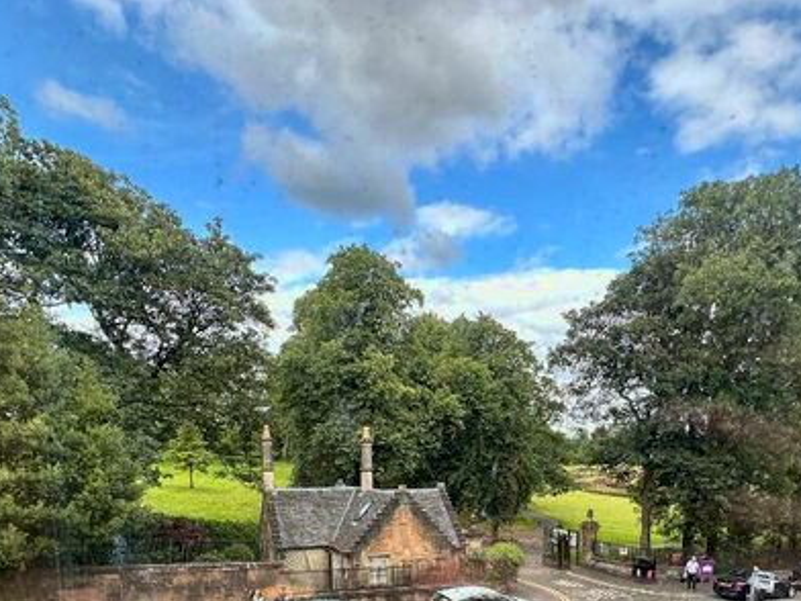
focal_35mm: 25
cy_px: 533
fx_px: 578
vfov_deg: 49.4
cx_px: 447
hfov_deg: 69.2
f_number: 2.2
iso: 40
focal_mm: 2.22
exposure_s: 1/260
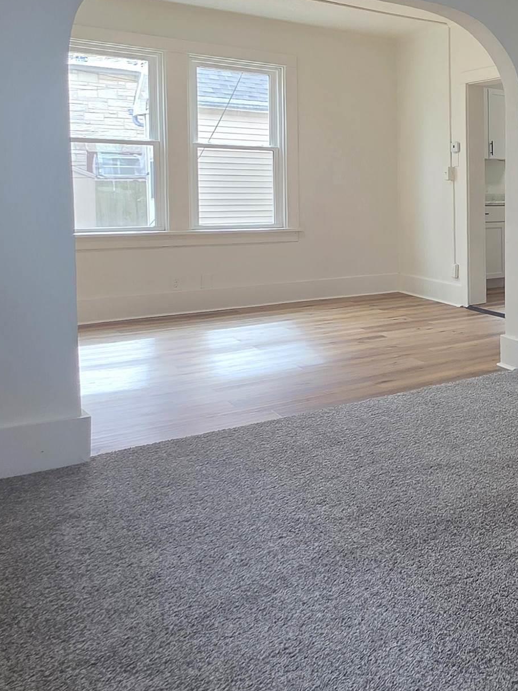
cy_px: 239
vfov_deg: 54.4
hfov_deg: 31.4
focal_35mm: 33
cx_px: 698
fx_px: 658
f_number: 1.9
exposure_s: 1/120
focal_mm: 2.2
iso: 125
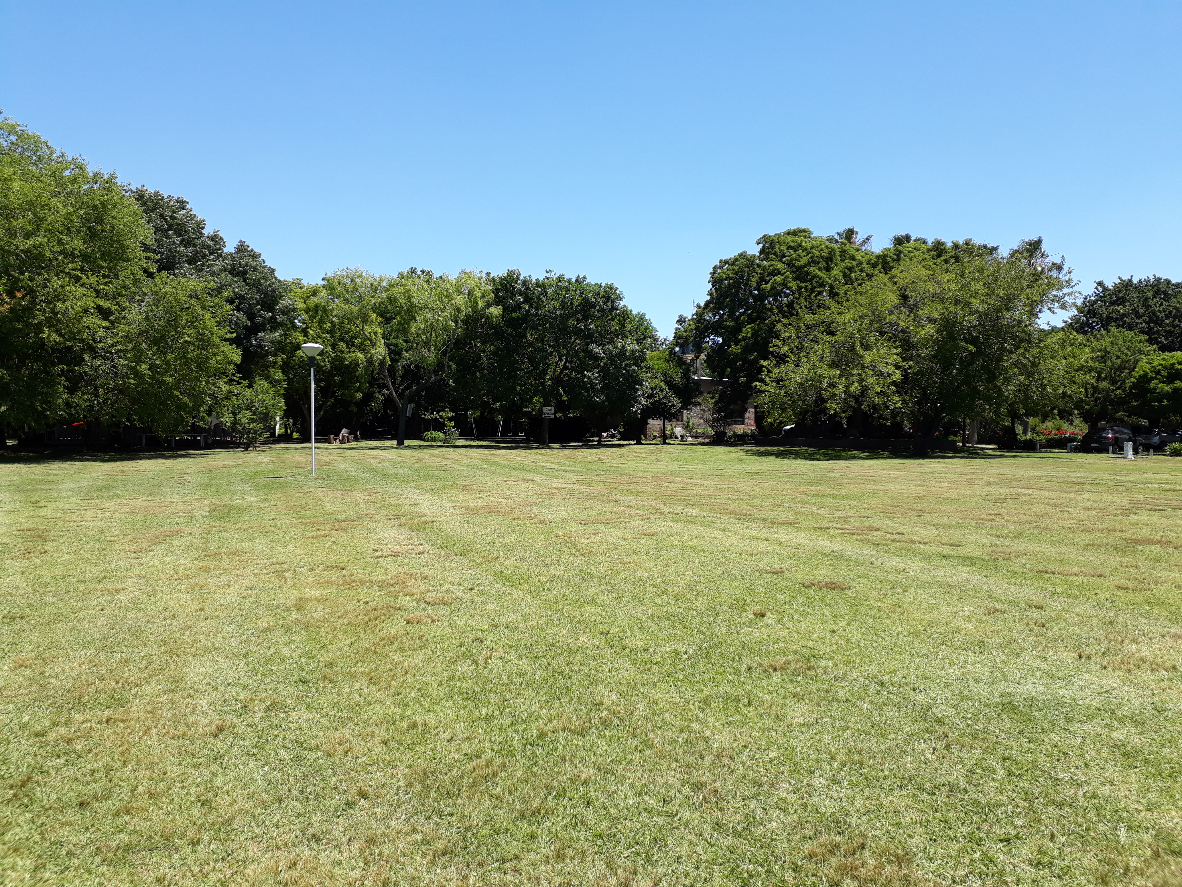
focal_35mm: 27
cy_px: 444
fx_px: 922
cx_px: 591
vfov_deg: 51.4
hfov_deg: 65.3
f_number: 1.9
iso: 40
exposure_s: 1/951
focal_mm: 3.6
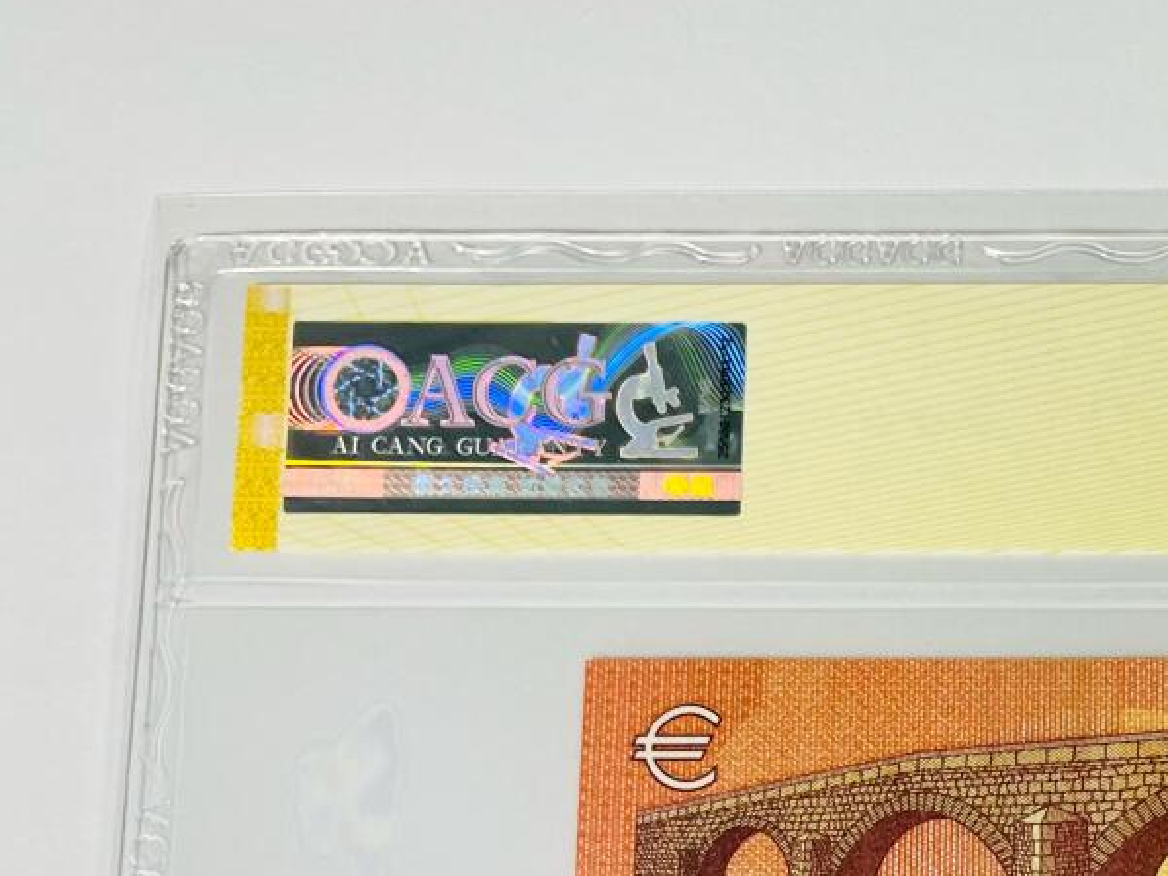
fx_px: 2059
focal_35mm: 61
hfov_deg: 28.6
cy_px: 972
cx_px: 1305
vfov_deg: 22.6
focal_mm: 5.1
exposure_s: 1/100
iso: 100
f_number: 1.6
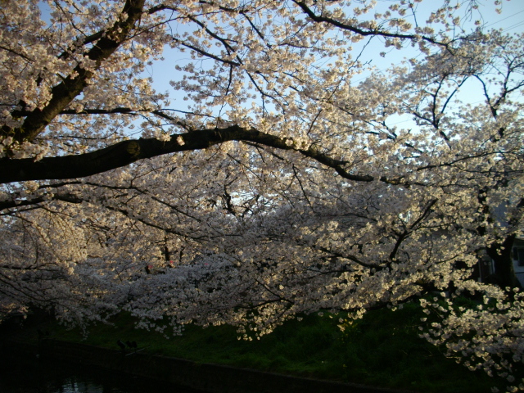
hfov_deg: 50.1
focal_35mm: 37
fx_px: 560
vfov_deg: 38.7
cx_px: 262
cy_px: 196
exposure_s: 1/200
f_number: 5.6
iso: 100
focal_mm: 6.2
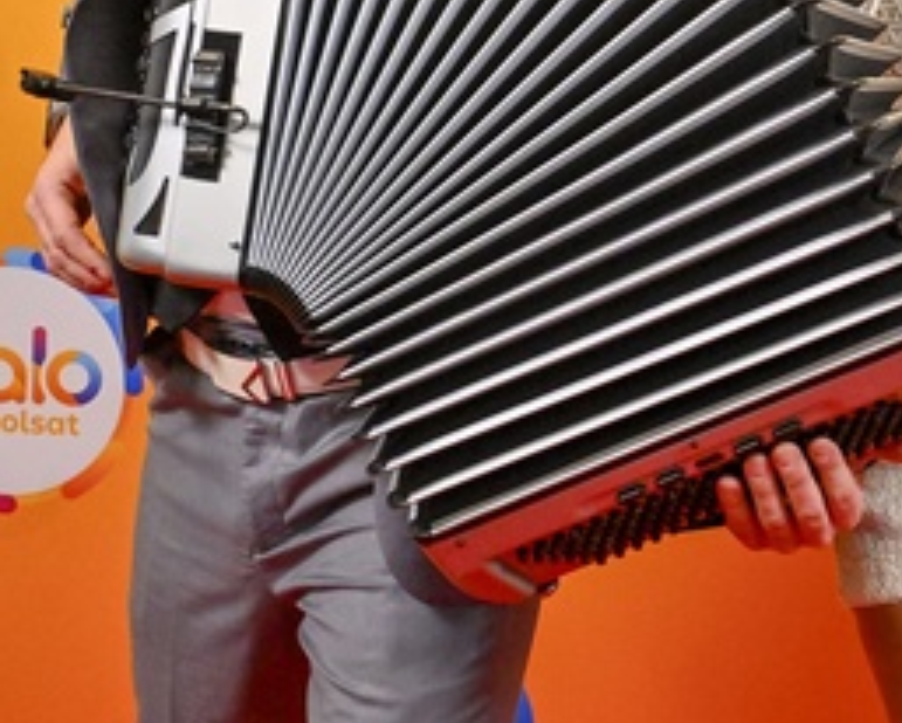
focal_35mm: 93
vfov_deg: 16.2
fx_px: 2485
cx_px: 1060
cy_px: -21
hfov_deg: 19.5
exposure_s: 1/400
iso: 4000
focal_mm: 36
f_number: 5.6
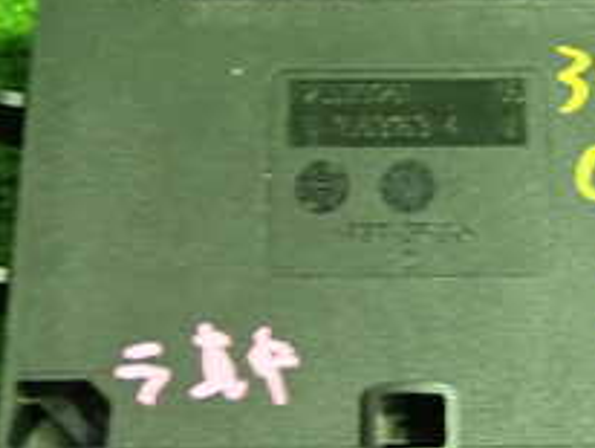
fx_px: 1600
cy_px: 153
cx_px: 445
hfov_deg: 20.9
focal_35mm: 93
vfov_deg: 15.9
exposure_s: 1/30
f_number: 2.4
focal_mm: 5.79
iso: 640
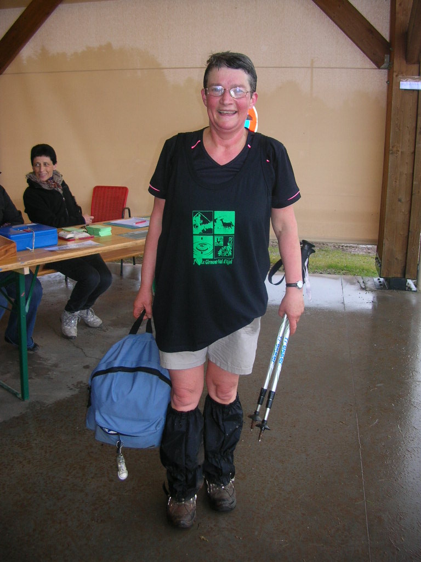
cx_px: 210
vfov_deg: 52.6
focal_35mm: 35
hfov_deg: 40.7
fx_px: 568
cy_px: 281
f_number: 2.8
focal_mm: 5.8
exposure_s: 1/30
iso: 50
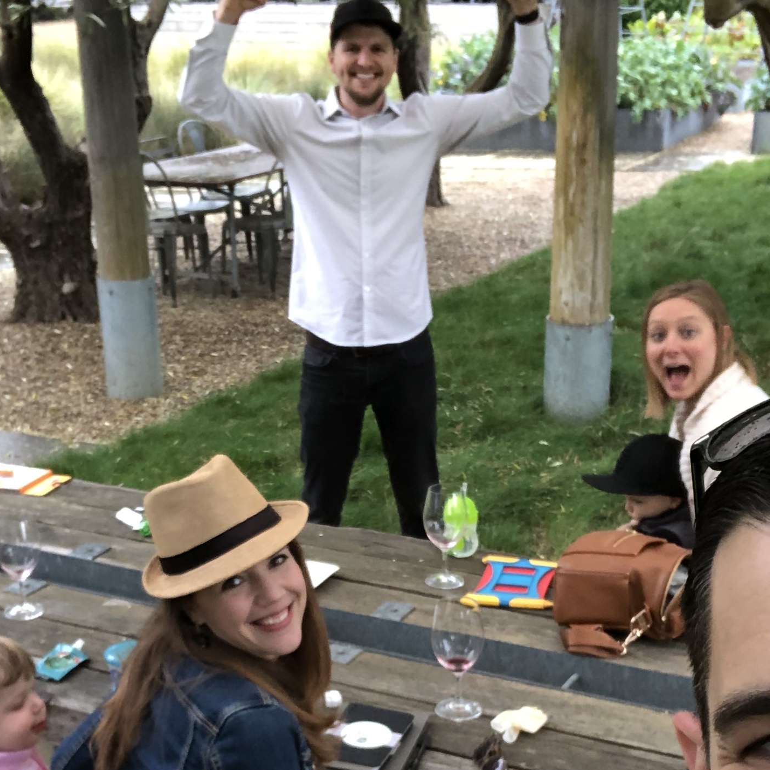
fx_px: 1560
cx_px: 351
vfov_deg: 27.2
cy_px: 616
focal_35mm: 62
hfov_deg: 27.7
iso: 80
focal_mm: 2.87
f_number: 2.2
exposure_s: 1/120
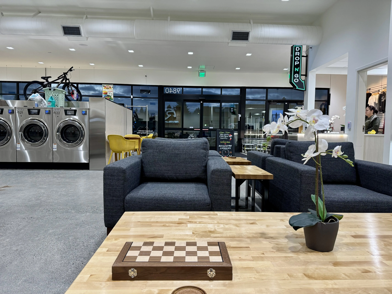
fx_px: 272
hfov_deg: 71.6
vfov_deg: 56.8
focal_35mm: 24
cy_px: 147
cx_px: 196
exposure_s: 1/100
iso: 200
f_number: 1.78
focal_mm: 6.76
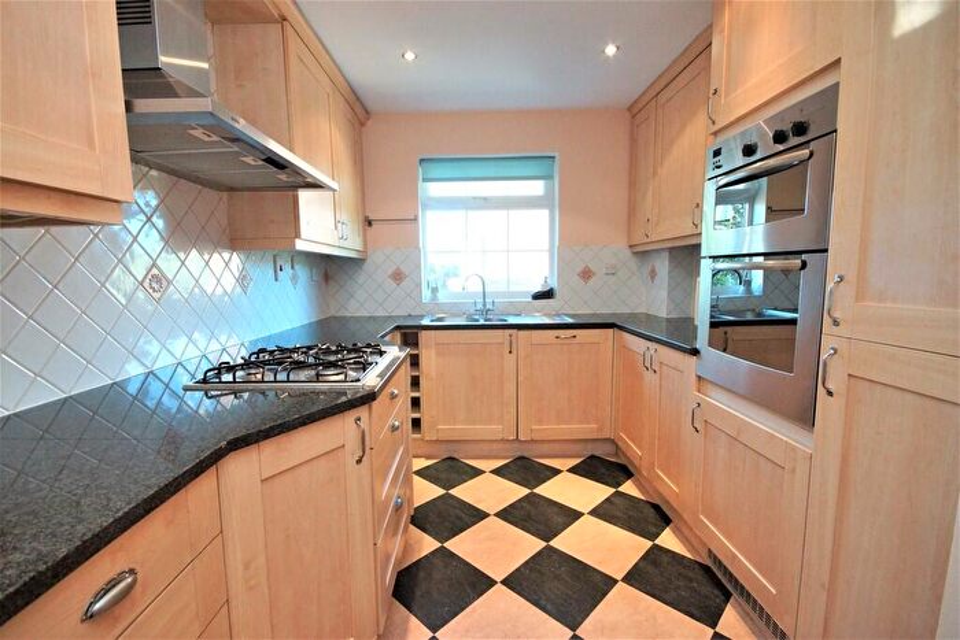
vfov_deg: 77.4
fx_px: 400
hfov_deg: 100.4
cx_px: 480
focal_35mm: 15
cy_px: 320
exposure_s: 1/60
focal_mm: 10
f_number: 8
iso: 1250
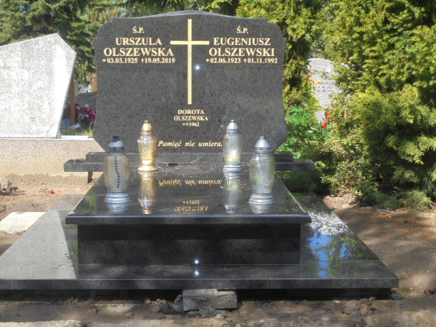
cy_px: 164
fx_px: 705
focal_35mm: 56
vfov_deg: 26.1
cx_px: 218
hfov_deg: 34.3
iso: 100
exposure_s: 1/250
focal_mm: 10.1
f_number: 5.2
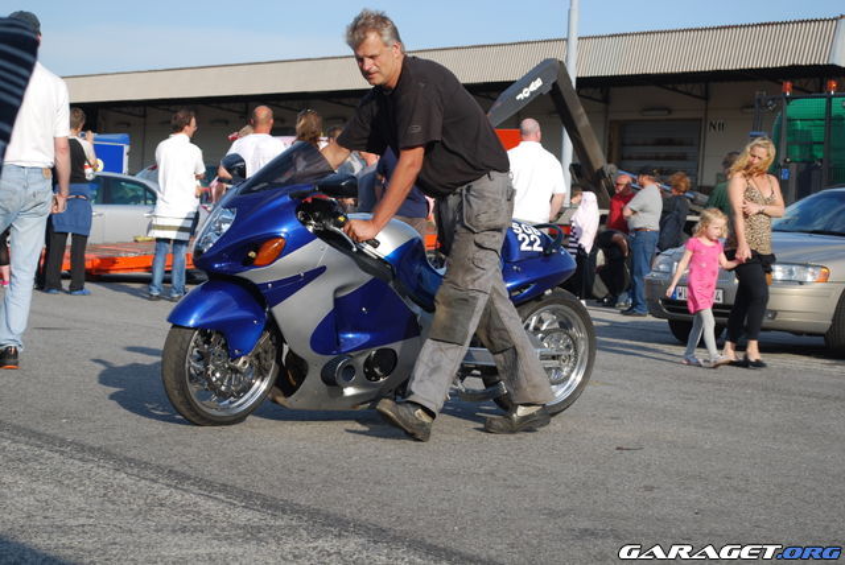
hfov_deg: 24.6
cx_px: 422
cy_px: 282
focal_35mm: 82
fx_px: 1938
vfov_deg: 16.6
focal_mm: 55
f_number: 7.1
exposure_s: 1/200
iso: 100
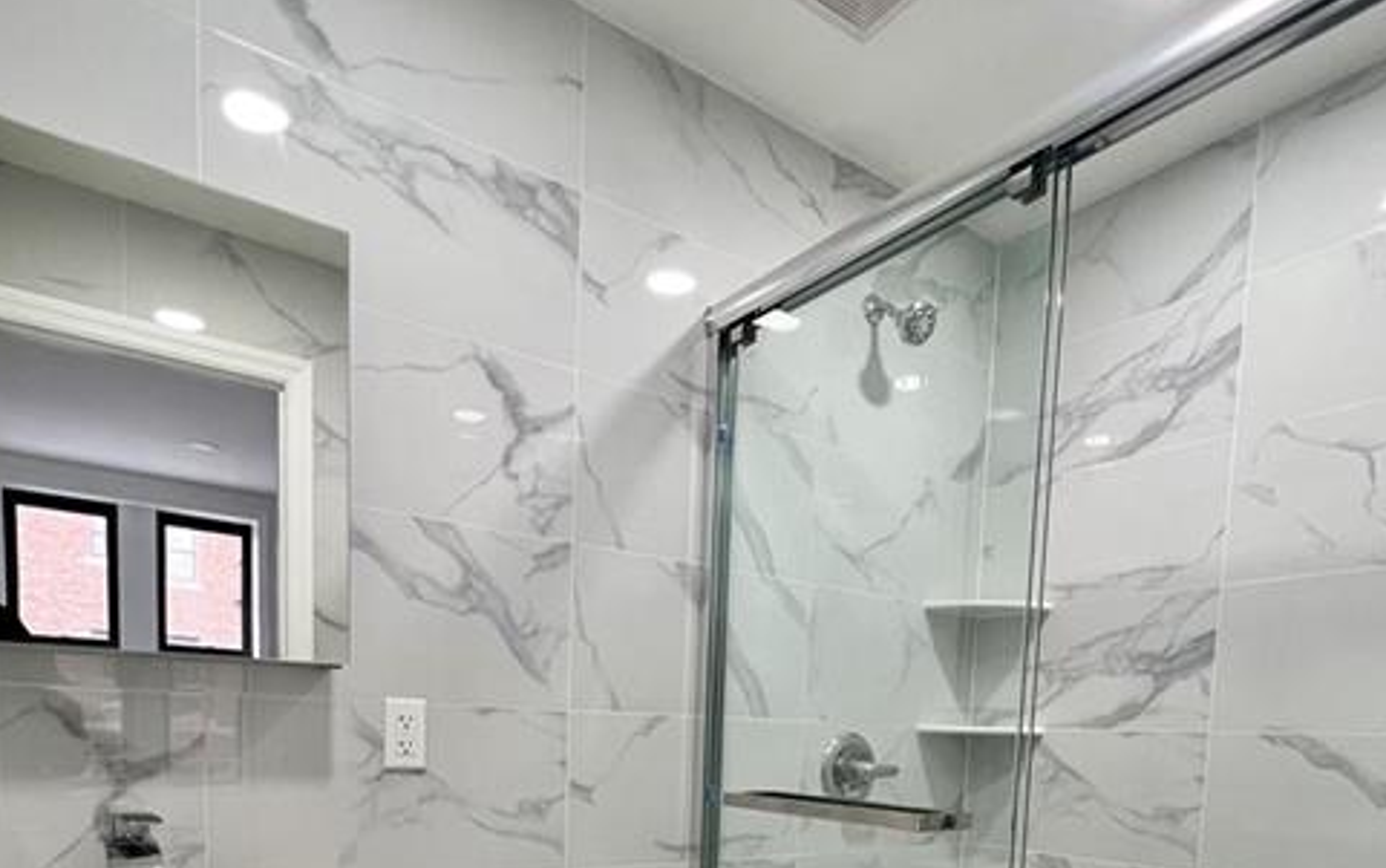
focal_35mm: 22
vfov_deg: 48.3
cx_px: 657
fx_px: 831
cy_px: 807
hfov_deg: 79.6
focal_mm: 1.57
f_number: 1.8
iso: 125
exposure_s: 1/120
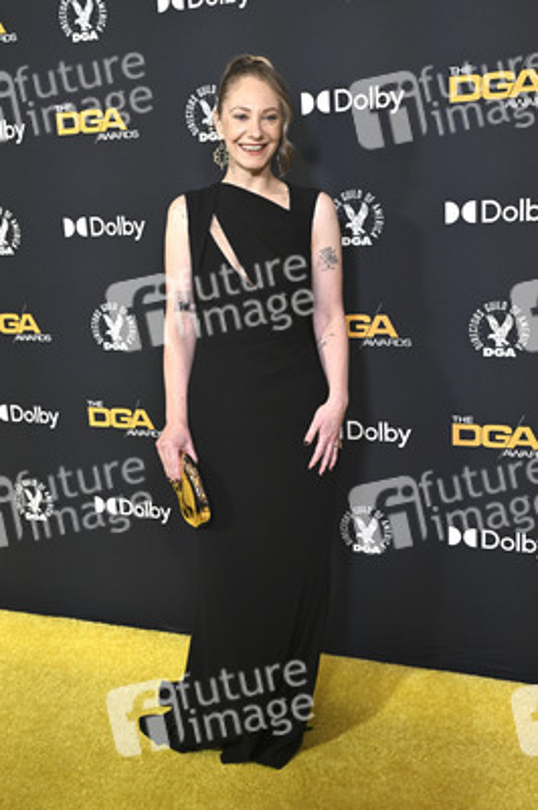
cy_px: 405
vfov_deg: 48.5
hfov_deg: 33.3
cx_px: 269
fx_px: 898
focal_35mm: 40
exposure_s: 1/320
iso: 2500
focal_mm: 40
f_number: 6.3
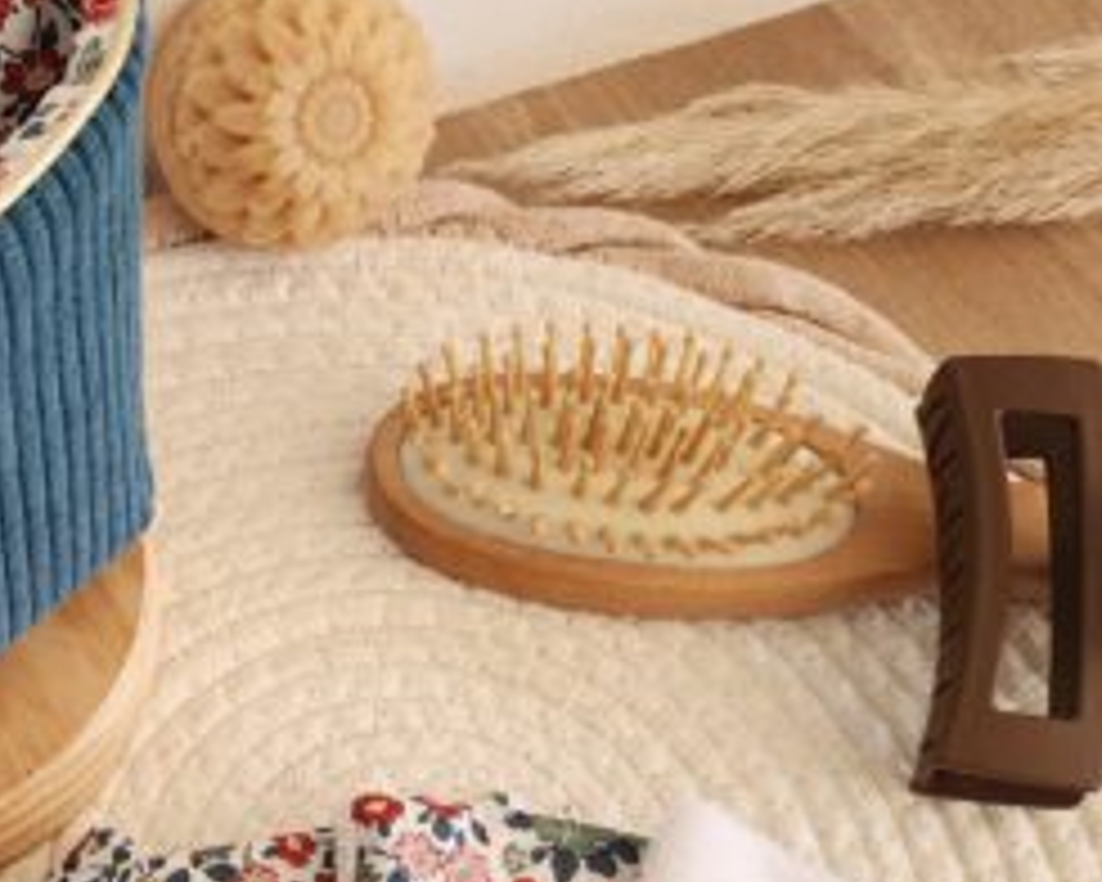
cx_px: 153
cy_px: 702
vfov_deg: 27.1
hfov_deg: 32.8
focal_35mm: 55
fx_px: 1794
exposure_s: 1/180
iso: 160
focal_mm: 6.4
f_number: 1.8
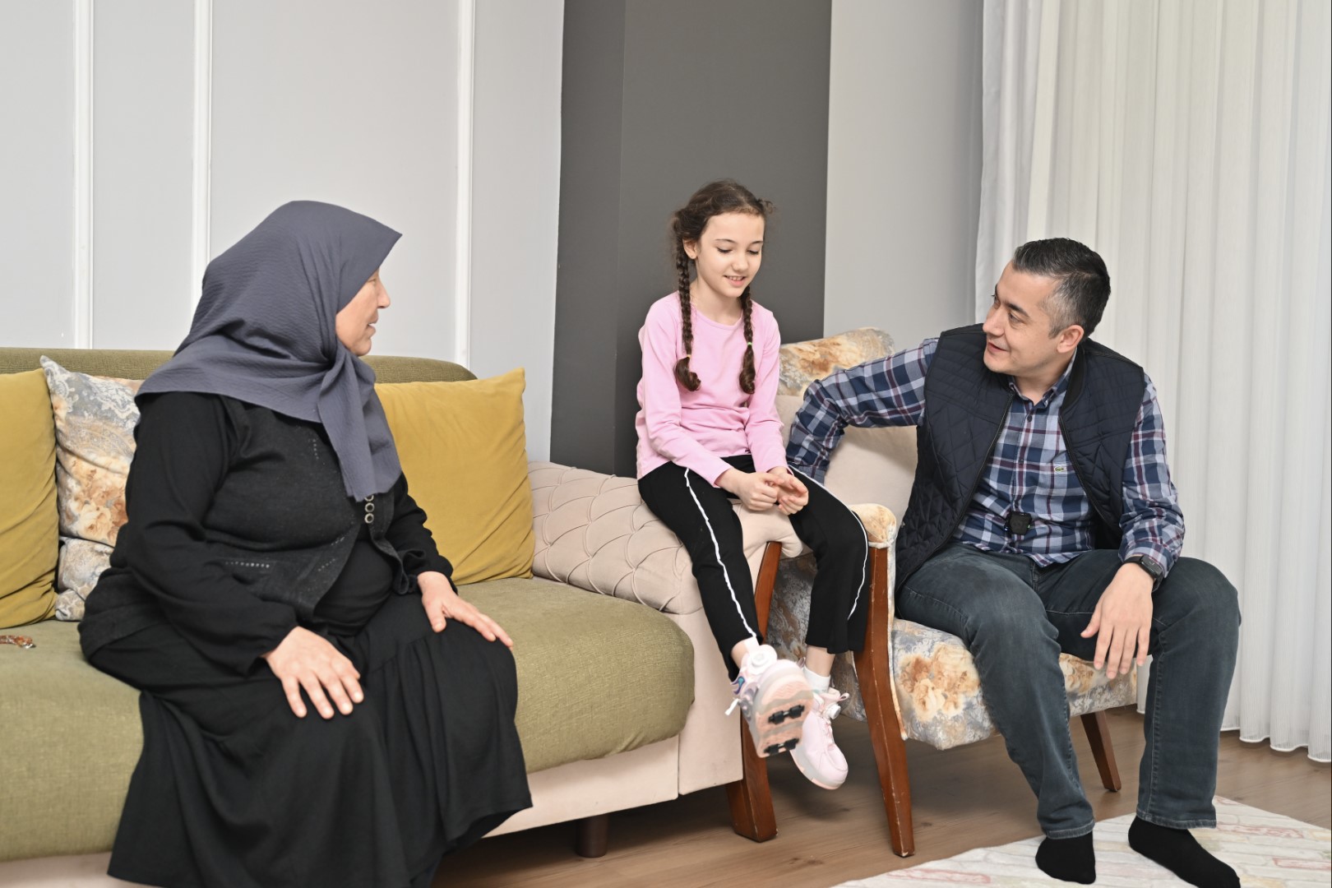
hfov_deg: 55.8
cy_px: 444
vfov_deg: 38.9
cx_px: 666
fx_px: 1258
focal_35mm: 34
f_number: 2.8
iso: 500
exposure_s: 1/200
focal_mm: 34
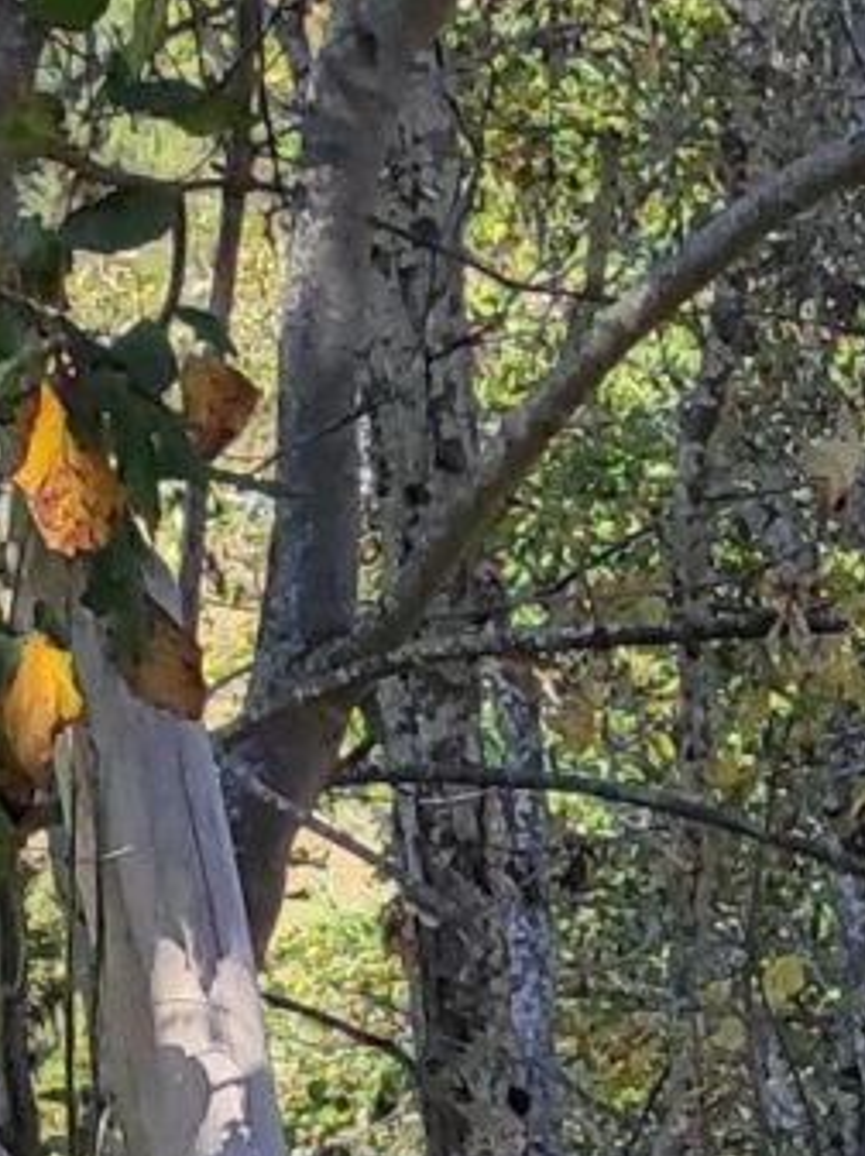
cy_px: 2682
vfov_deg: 9.4
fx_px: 6342
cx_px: 1246
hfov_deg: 7.7
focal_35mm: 190
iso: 100
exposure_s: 1/802
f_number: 1.89
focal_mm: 5.43
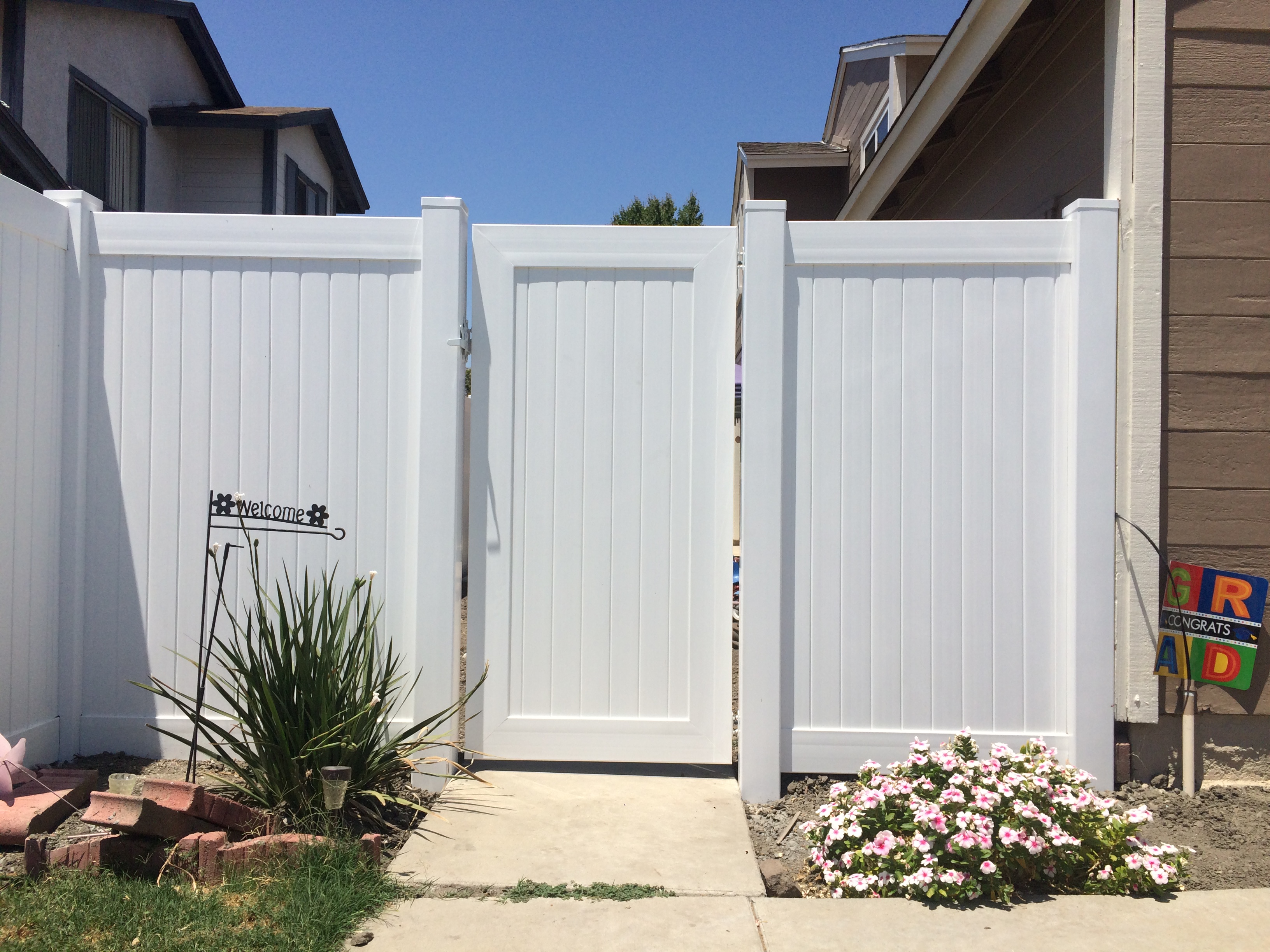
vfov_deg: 48.2
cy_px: 476
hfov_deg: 61.7
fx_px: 1064
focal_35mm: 29
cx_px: 635
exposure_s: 1/3731
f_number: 2.2
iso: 32
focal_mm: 4.15
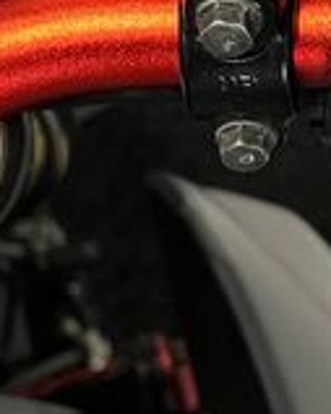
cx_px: 451
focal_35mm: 102
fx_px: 1250
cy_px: 23
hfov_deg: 14.4
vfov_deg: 18.4
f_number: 1.6
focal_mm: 5.1
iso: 125
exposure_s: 1/50
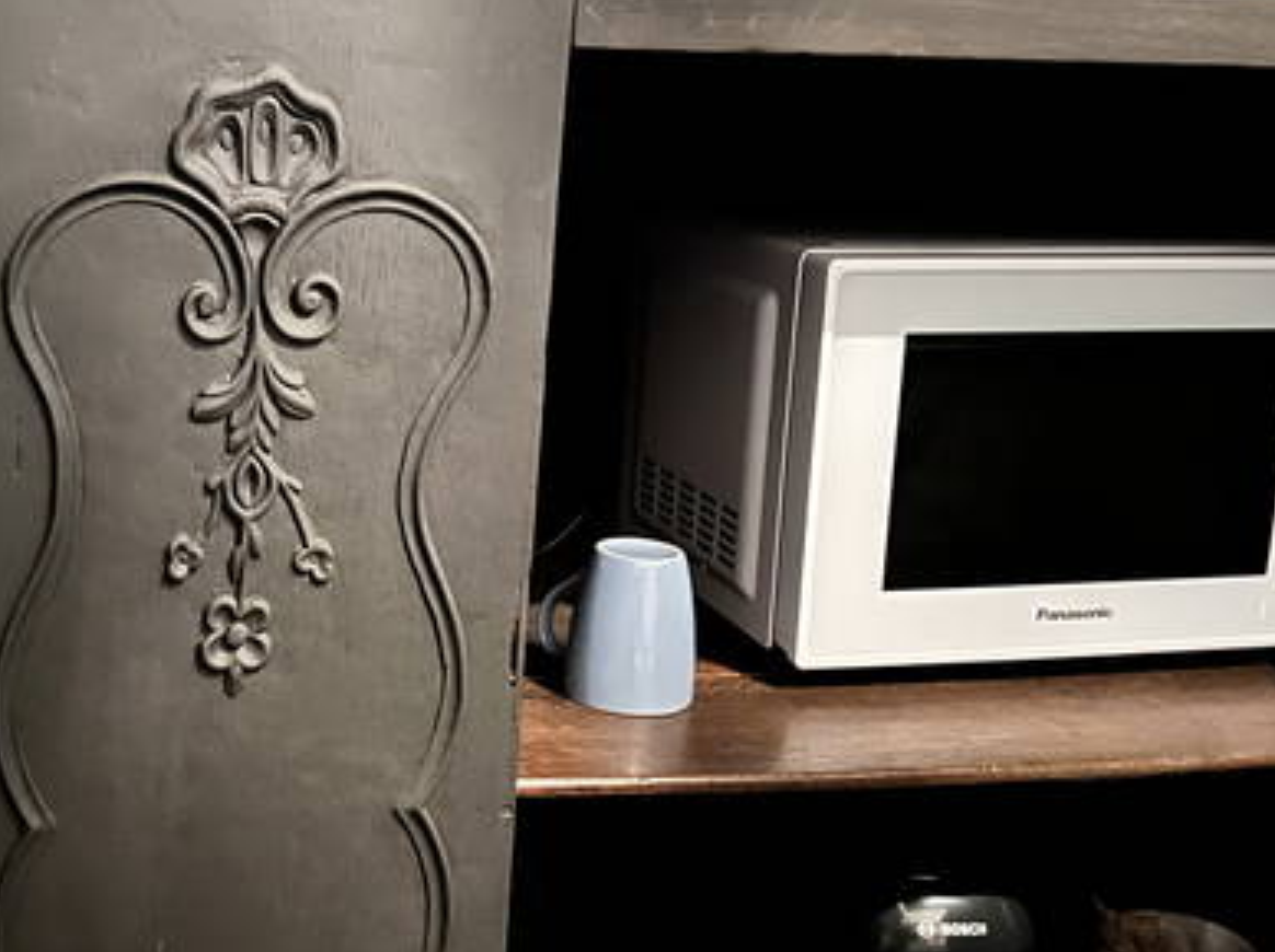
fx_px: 1950
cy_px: 515
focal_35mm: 53
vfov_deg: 27.5
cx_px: 381
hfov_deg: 35.7
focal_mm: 5.7
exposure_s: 1/2
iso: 1000
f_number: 1.5
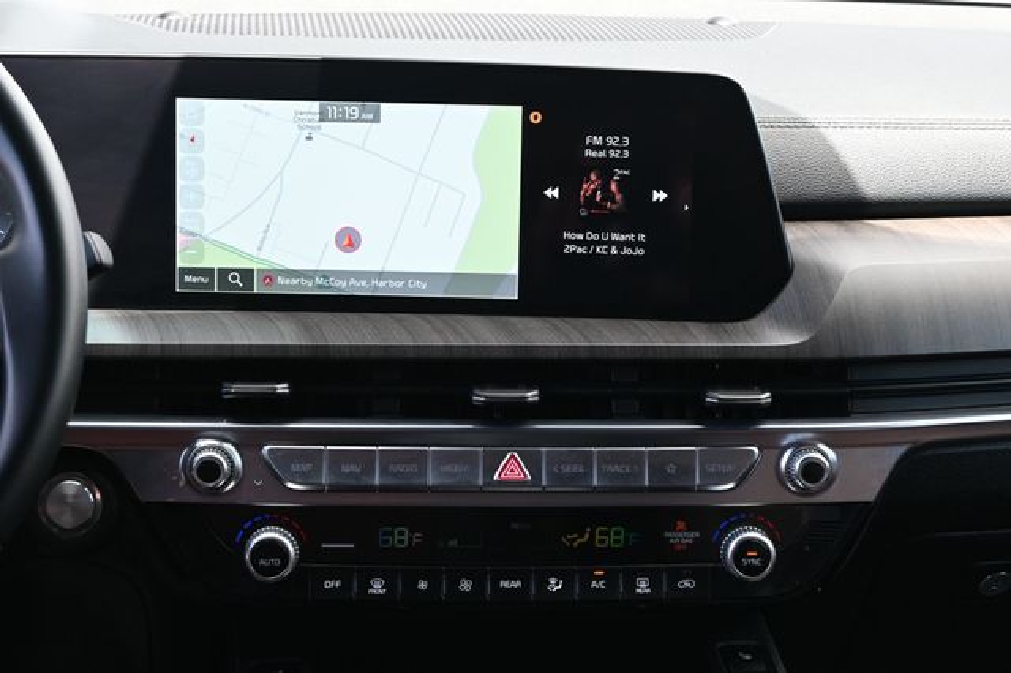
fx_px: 1852
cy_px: 336
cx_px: 506
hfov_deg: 30.5
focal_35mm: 66
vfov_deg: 20.6
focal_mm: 44
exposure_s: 1/125
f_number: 6
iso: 720
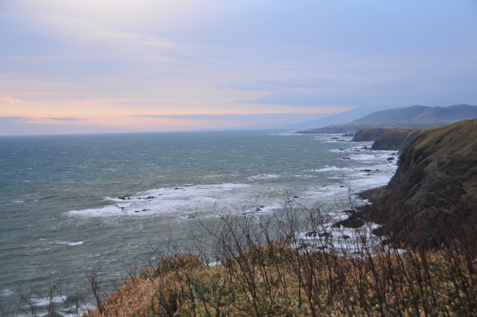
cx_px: 238
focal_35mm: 51
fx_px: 675
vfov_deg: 26.4
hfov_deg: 38.9
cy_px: 158
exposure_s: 1/80
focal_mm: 34
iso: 400
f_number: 4.5
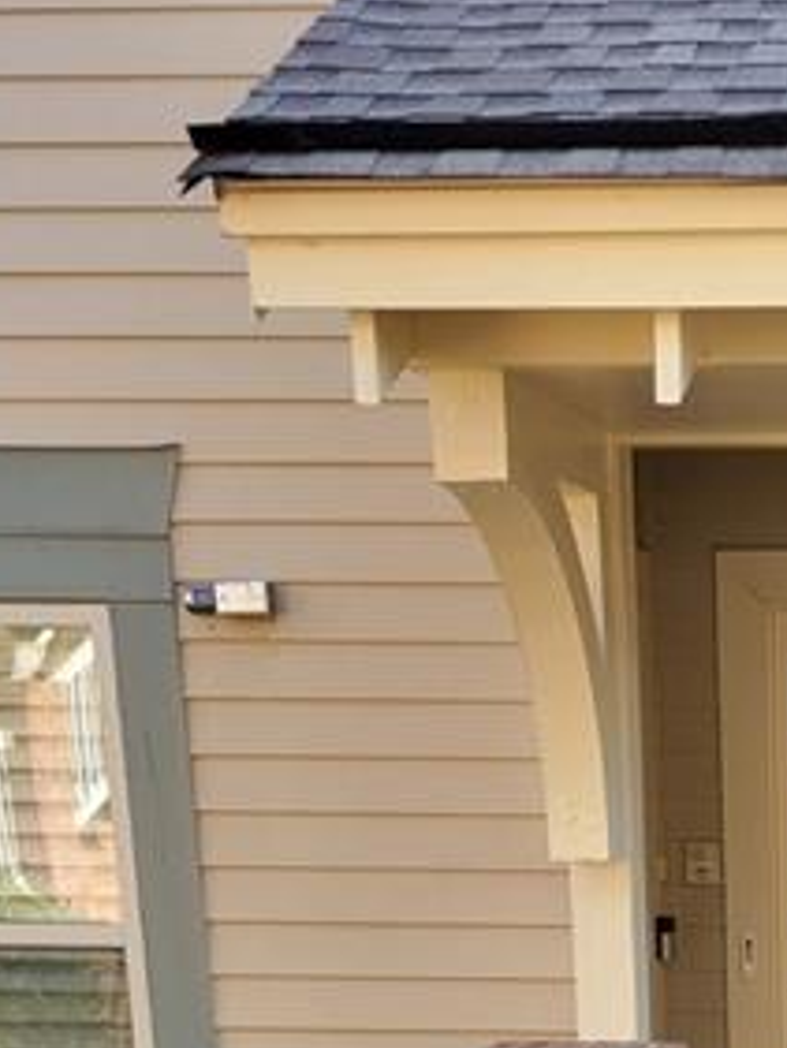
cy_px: 1328
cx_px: 966
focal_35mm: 71
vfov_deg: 24.3
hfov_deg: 19.4
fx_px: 2151
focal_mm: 5.4
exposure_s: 1/120
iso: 50
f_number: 1.8
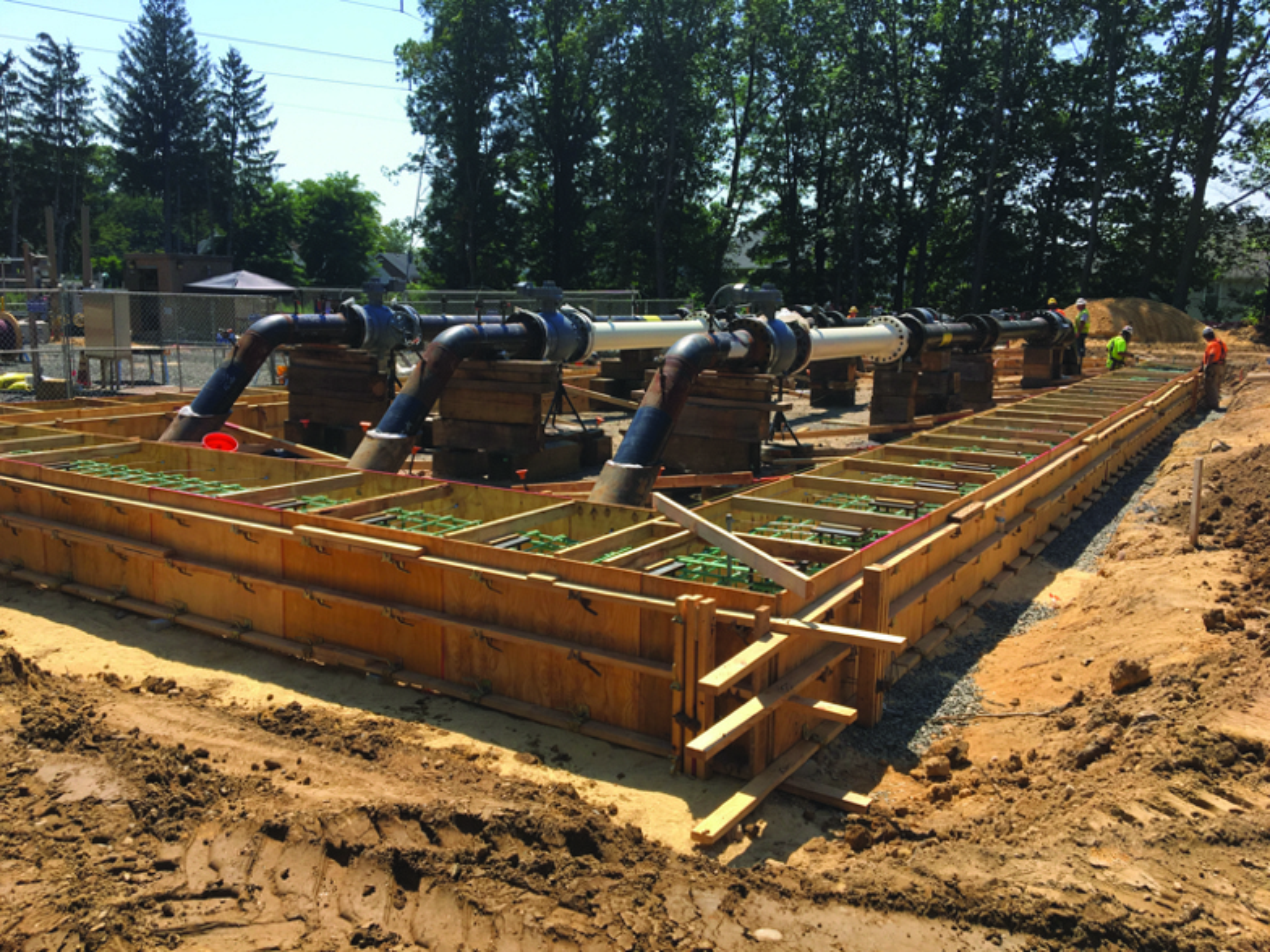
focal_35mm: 29
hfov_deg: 61.7
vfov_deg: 48.2
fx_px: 1064
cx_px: 635
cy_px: 476
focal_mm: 4.15
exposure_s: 1/1261
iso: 25
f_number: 2.2
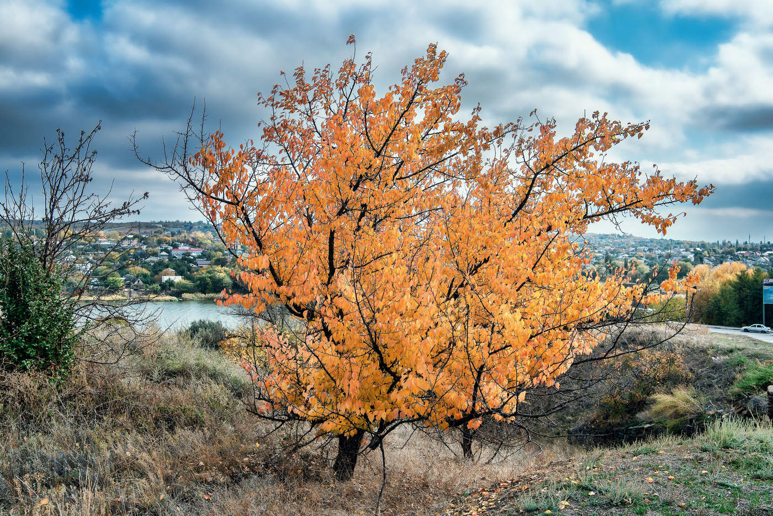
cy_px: 258
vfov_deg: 37.9
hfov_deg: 54.4
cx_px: 386
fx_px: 752
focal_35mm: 35
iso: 160
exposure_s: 1/640
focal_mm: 35
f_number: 8
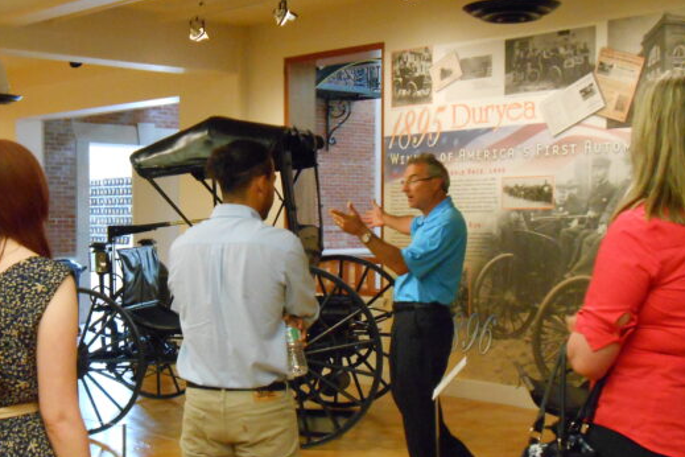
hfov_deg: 34.9
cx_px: 265
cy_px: 285
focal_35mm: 57
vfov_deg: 23.7
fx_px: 1084
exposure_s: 1/25
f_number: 4.5
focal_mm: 7.8
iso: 800
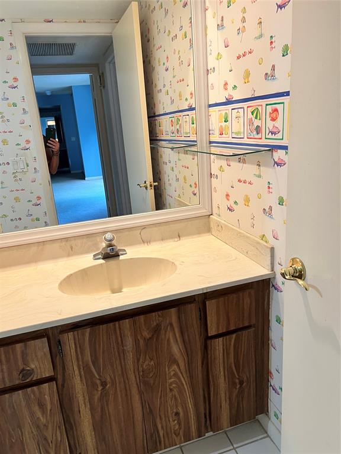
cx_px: 170
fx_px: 341
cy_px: 227
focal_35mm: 26
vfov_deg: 67.3
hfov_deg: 53.1
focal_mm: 5.7
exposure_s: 1/60
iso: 100
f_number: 1.5
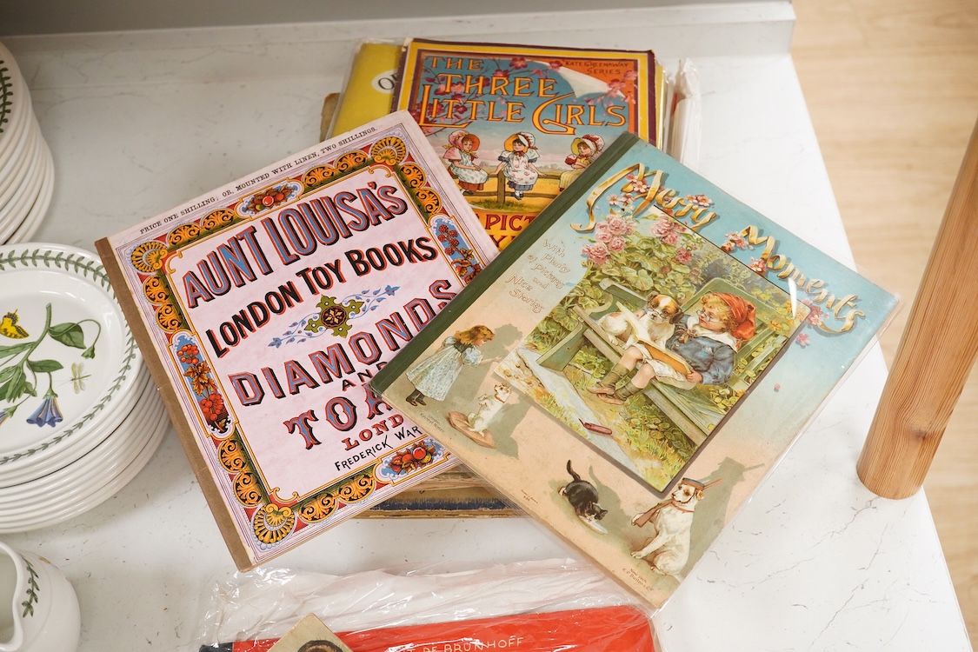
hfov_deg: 43.6
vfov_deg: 29.9
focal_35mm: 45
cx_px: 489
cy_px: 326
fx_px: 1222
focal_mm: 30
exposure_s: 1/160
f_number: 7.1
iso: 2500
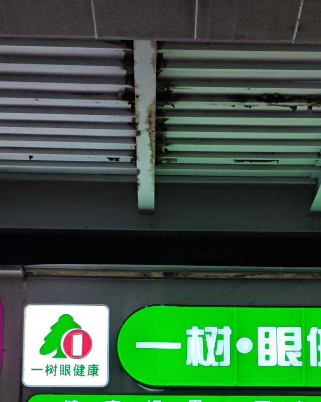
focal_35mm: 100
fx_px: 1188
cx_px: 229
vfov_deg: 18.7
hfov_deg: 15.3
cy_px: 389
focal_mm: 5.84
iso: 100
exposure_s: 1/100
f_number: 1.6
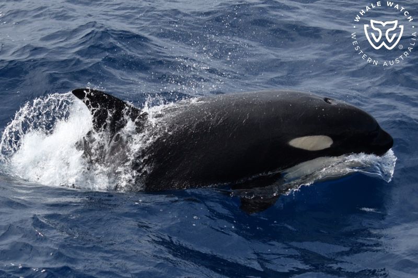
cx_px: 209
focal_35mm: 60
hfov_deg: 33.4
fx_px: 696
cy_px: 139
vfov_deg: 22.6
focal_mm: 60
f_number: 5
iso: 900
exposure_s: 1/8000
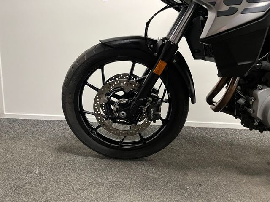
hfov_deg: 67.3
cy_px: 101
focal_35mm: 26
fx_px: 203
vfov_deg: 53.1
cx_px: 135
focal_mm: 5.1
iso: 200
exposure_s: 1/50
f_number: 1.6
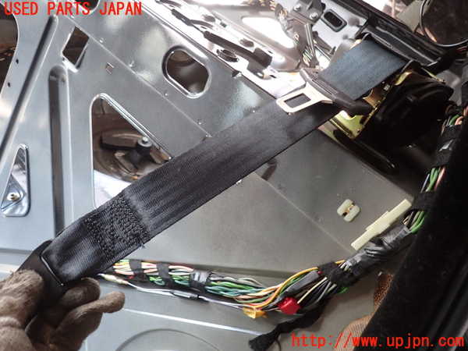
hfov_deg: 69.4
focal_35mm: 25
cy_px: 176
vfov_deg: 54.9
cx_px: 234
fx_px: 338
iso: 200
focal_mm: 4.5
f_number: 2
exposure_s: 1/40
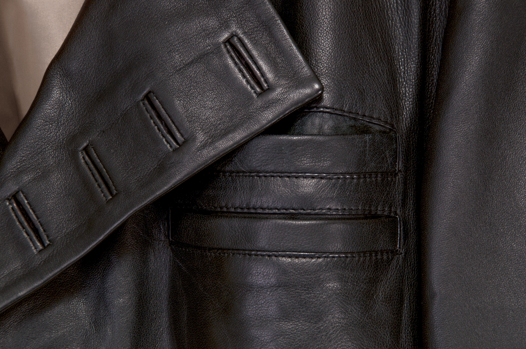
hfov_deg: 13.1
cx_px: 263
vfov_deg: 8.7
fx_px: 2299
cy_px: 174
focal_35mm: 158
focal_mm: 105
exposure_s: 1/60
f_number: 10
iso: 100
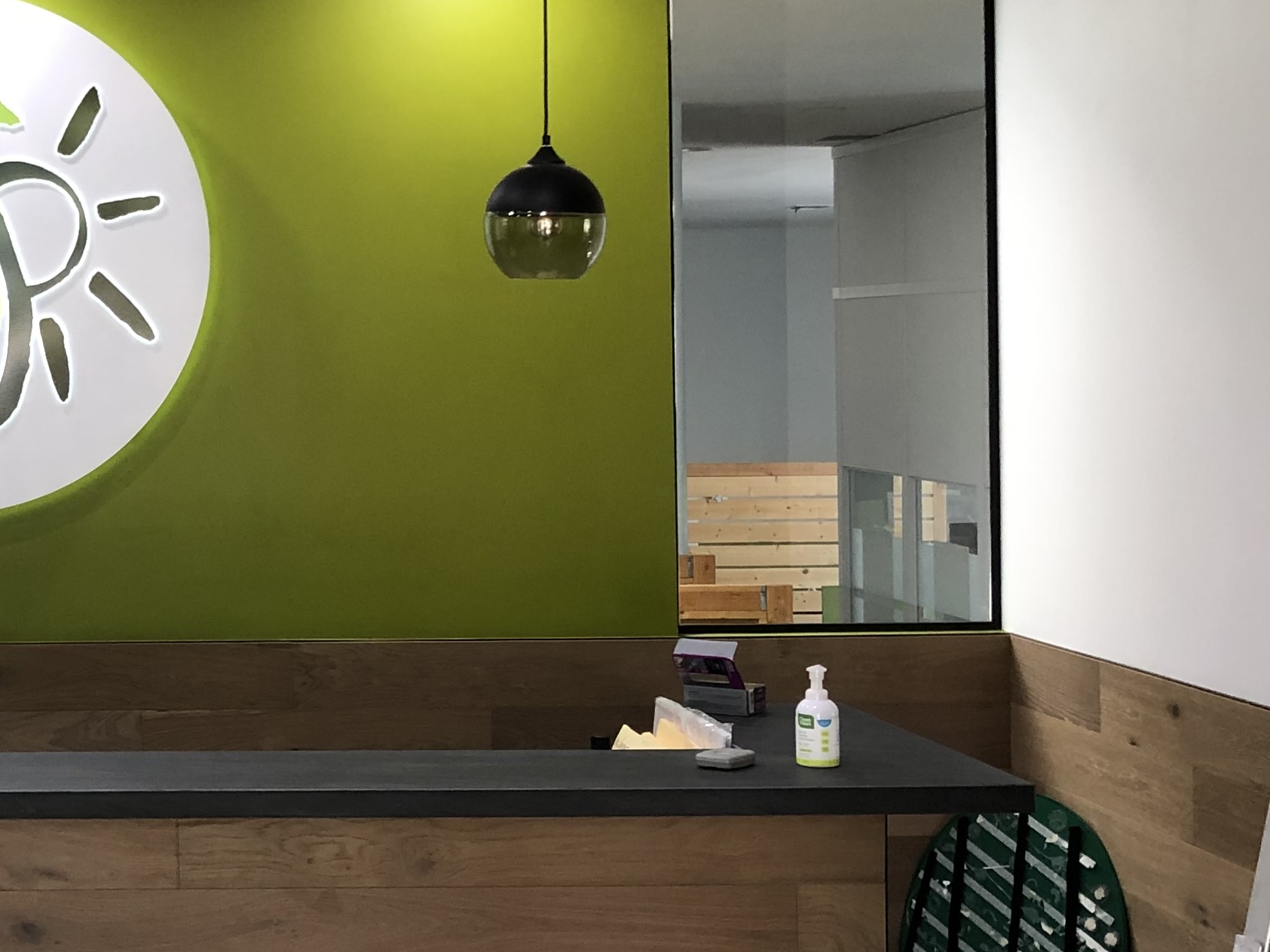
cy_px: 359
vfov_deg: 21.9
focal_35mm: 67
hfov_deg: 27.2
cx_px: -24
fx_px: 2458
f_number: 1.8
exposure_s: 1/30
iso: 40
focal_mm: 4
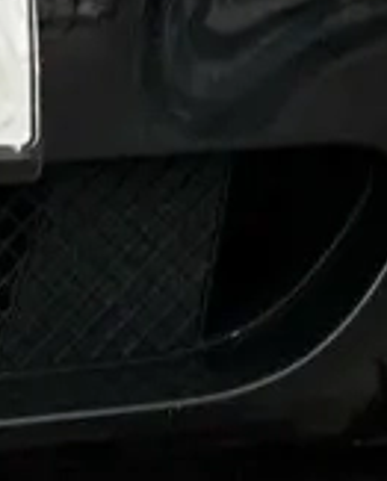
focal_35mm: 614
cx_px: -428
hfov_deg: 2.5
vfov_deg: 3.1
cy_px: -723
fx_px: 8766
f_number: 2.8
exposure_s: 1/121
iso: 80
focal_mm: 9
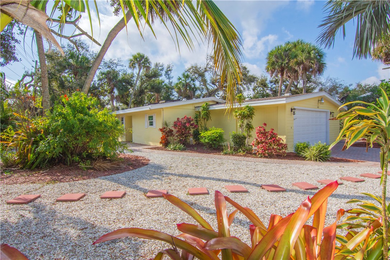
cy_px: 130
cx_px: 195
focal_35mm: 20
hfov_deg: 85.4
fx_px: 211
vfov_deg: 63.2
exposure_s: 1/250
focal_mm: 13
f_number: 14
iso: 320
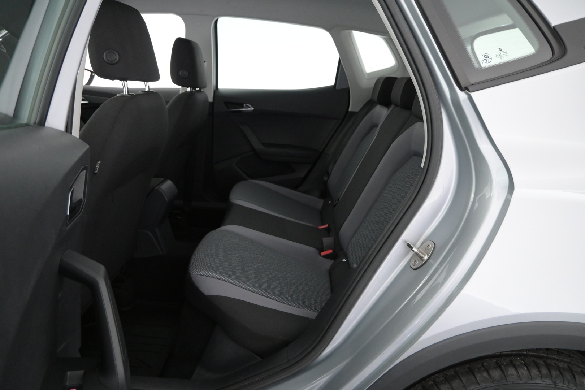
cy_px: 195
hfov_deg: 73.7
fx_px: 390
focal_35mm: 24
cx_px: 292
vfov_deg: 53.1
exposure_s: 1/60
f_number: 4
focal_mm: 16
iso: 2500
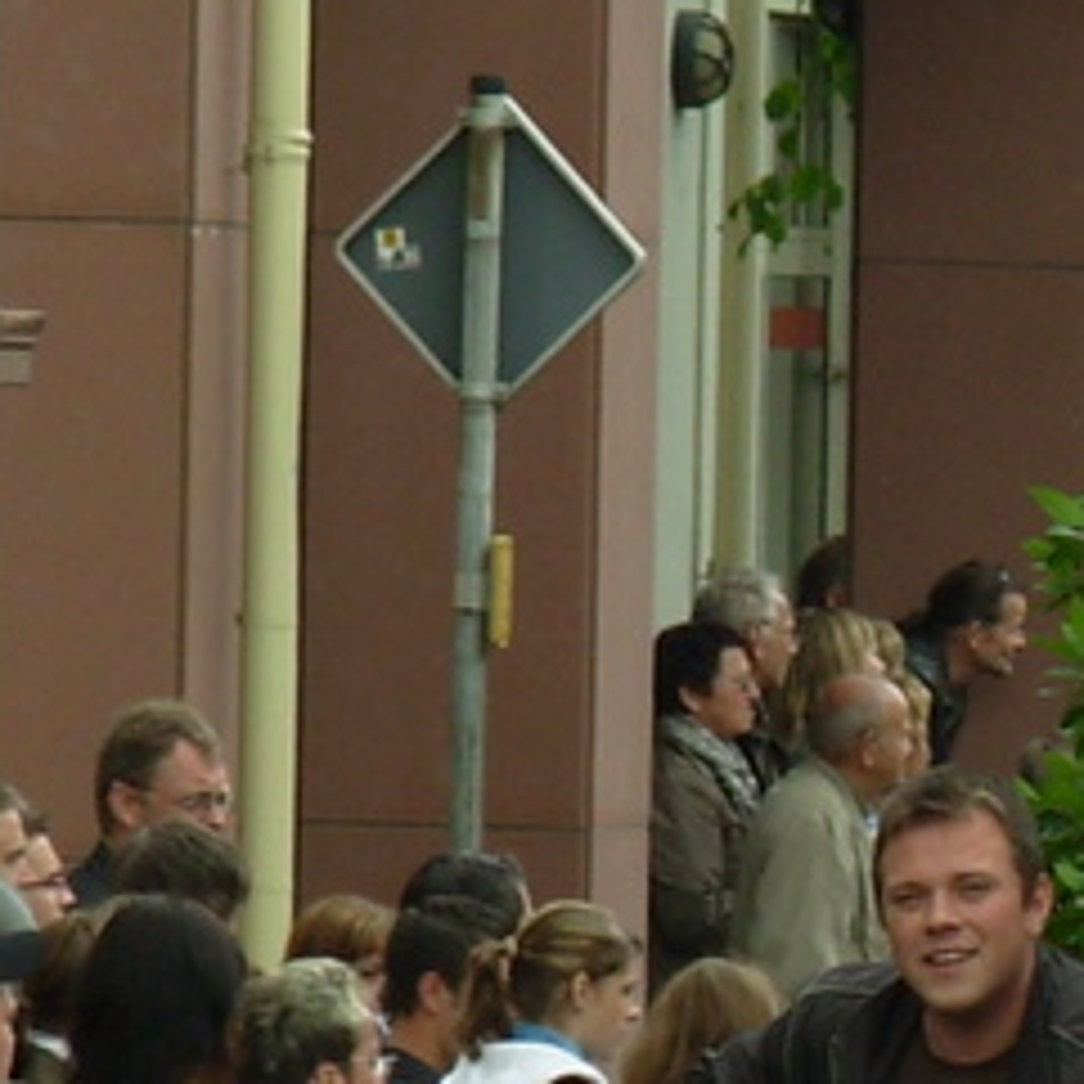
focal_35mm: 837
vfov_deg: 2.1
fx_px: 29654
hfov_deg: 2.1
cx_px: 2141
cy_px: 949
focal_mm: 31.4
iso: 50
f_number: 5
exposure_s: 1/108
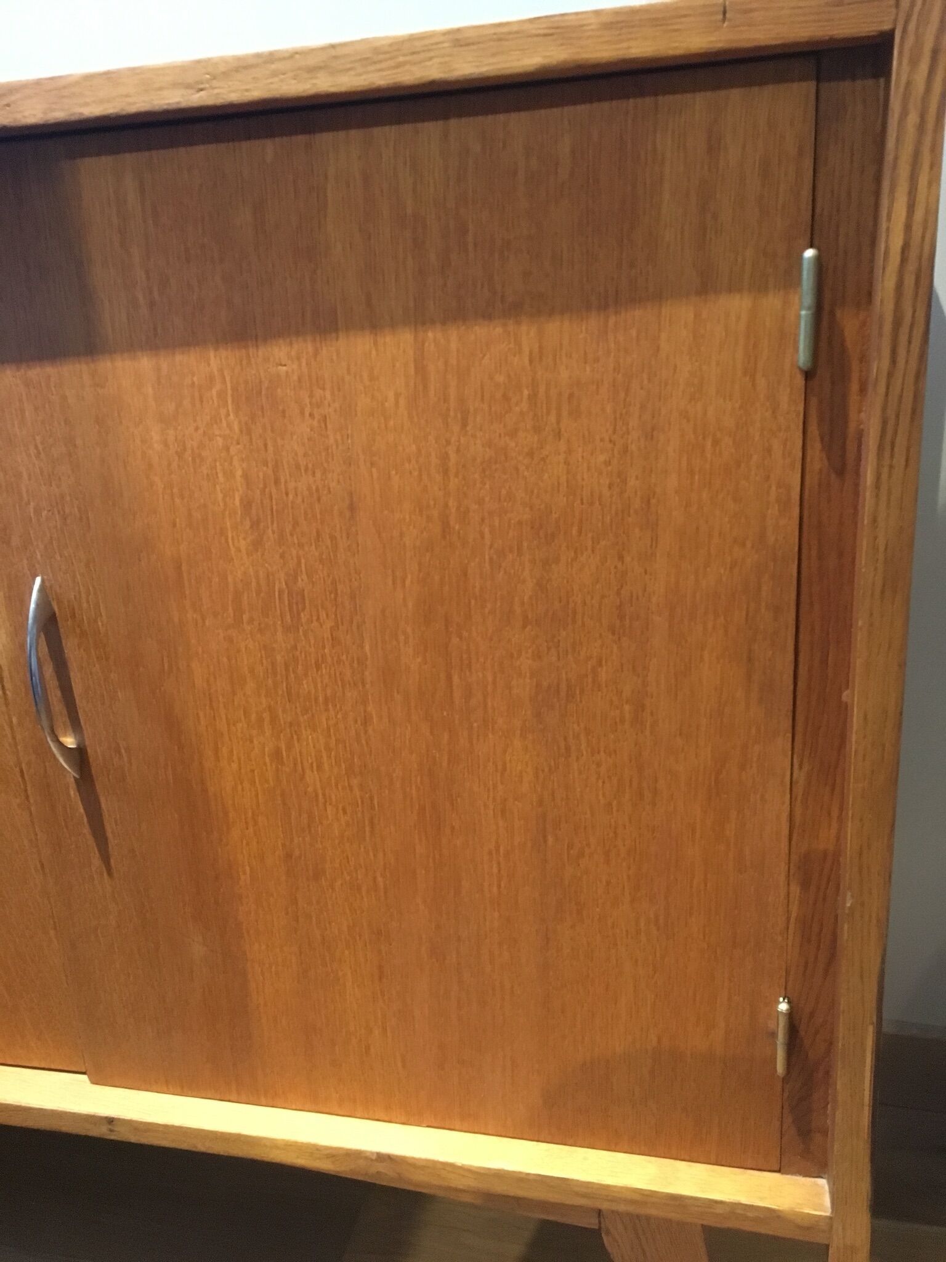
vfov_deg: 61.7
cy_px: 631
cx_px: 473
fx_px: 1057
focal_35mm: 29
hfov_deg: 48.2
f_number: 2.2
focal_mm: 4.15
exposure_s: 1/17
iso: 320
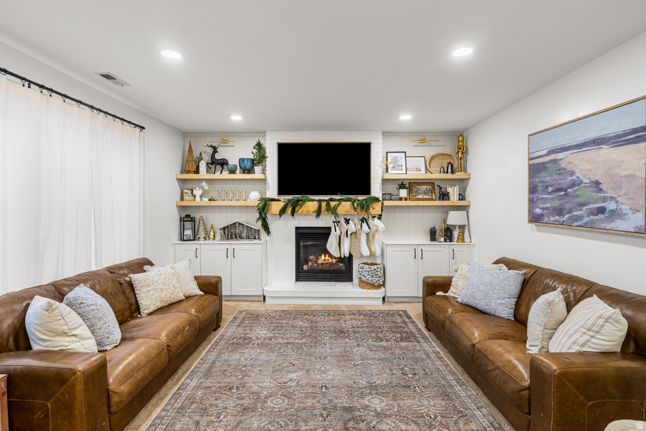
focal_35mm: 17
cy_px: 216
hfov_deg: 93.3
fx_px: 305
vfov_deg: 70.5
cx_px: 323
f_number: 9
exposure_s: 1/2.5
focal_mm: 17
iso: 500
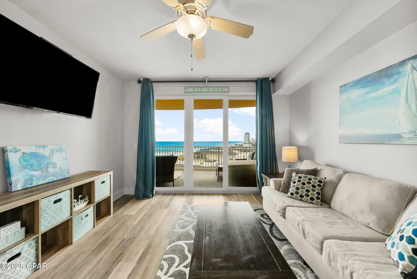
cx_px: 208
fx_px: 139
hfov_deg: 112.6
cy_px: 140
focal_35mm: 12
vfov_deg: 90.1
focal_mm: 12
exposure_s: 1/8
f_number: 9
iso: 400
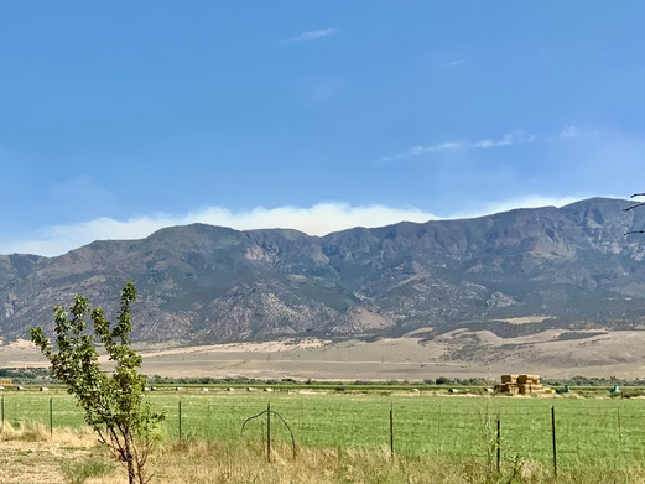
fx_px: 1062
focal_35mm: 57
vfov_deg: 25.4
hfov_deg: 31.5
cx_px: 16
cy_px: 363
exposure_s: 1/2227
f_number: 1.8
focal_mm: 3
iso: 16
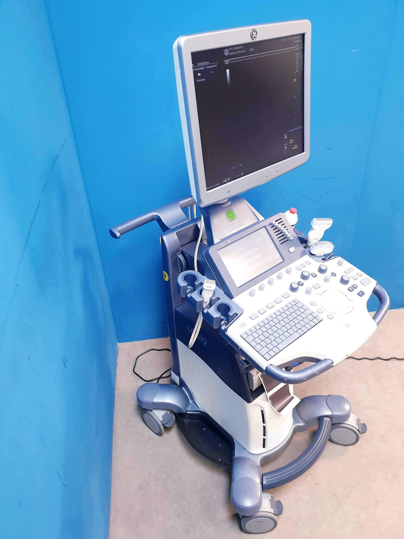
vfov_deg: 67.3
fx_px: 405
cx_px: 202
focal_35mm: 26
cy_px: 270
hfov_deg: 53.1
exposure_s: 1/33
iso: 320
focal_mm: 4.3
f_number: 2.4
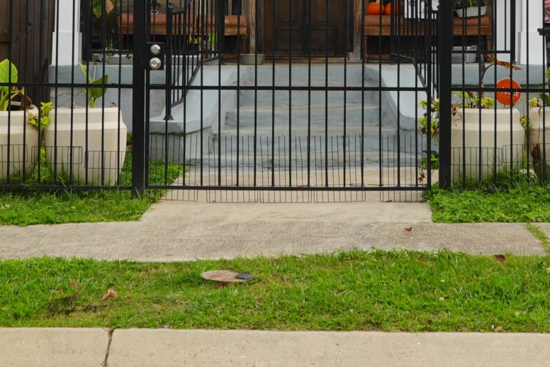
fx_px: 1512
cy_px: -82
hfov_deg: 20.6
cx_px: 308
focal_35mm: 99
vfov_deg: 13.4
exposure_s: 1/125
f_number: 9
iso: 100
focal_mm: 27
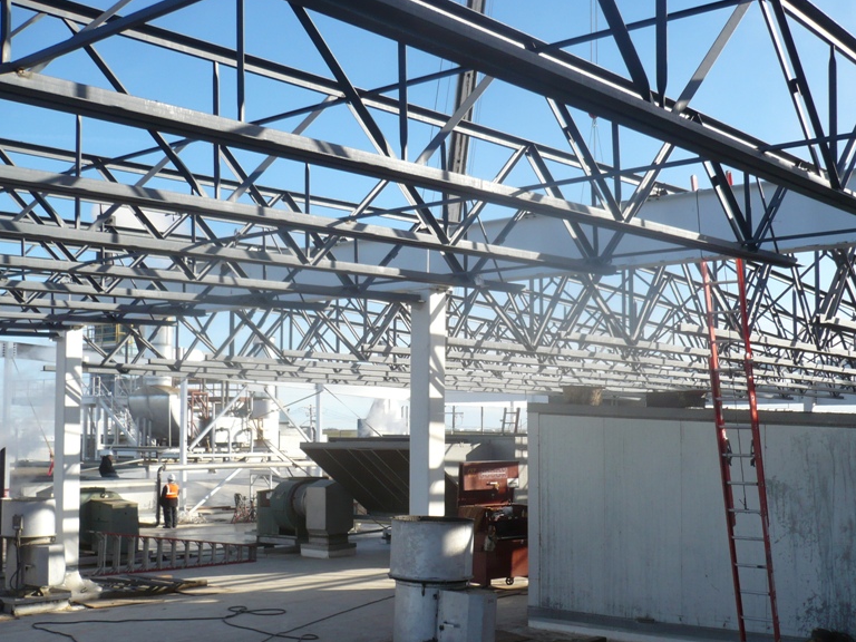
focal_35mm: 42
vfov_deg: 34.3
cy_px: 374
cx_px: 478
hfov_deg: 44.7
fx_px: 1039
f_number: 2.8
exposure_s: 1/800
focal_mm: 5.8
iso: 100
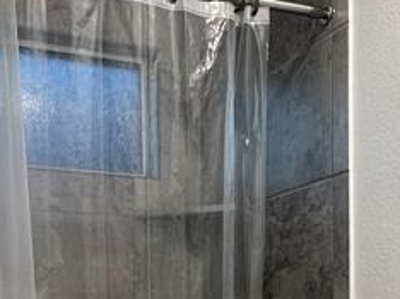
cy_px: 333
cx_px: 185
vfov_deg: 23.9
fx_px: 658
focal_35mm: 57
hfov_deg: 33.8
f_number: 1.8
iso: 160
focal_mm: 1.57
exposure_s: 1/60
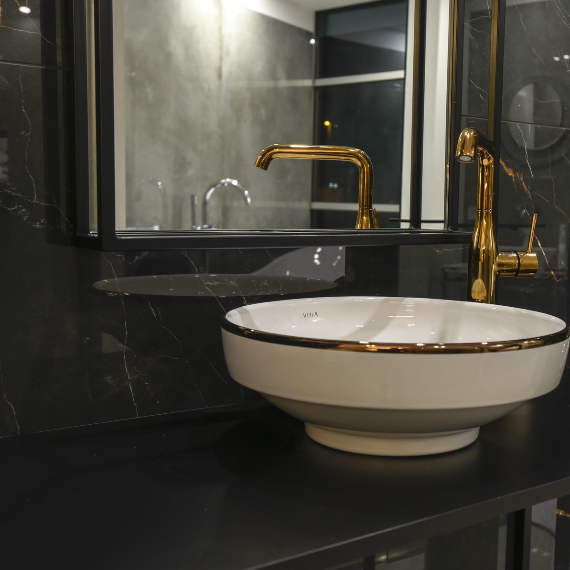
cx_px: 360
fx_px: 764
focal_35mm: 41
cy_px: 285
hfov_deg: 40.6
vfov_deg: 40.9
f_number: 5.6
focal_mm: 32
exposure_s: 1/40
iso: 800
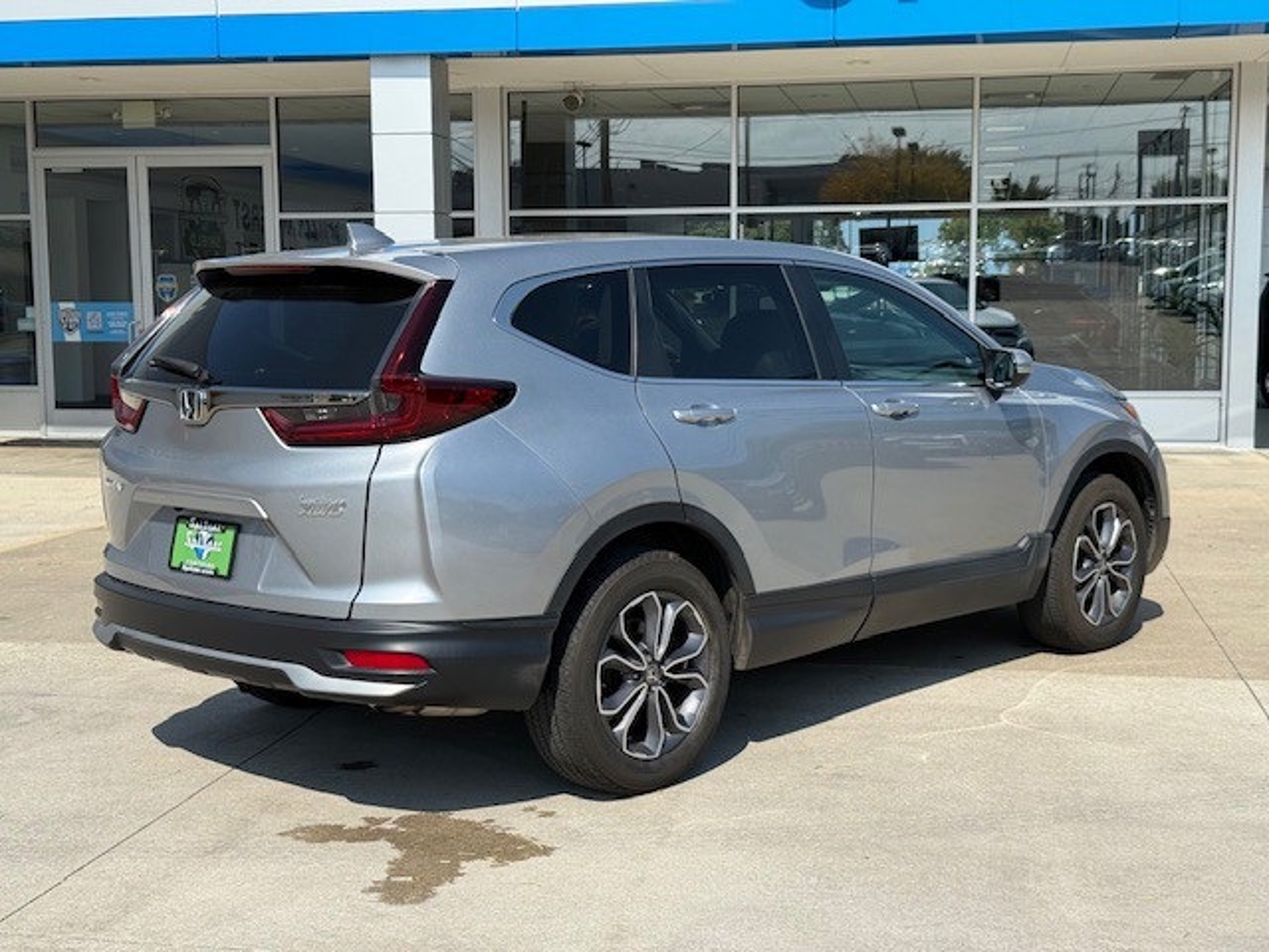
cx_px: 634
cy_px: 476
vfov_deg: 30.3
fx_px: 1760
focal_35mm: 48
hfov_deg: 39.7
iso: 80
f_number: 1.78
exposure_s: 1/5208
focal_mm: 6.76
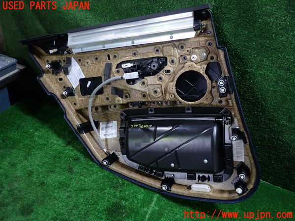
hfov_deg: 60.0
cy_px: 110
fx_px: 256
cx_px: 148
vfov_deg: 46.8
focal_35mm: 30
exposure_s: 1/30
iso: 200
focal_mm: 5.4
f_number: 2.3
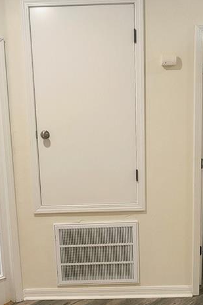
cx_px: 100
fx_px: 296
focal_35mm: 35
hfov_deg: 37.8
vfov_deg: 54.1
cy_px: 183
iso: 320
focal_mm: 2.2
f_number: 2.2
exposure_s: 1/60
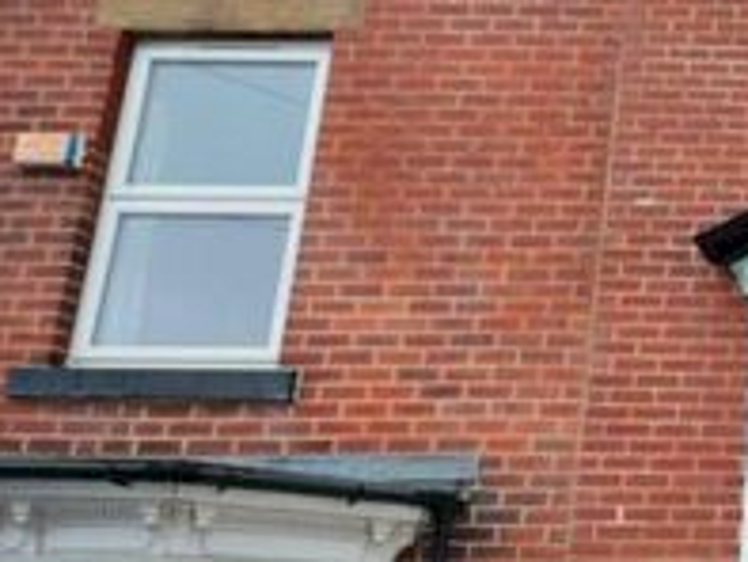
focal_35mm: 59
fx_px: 1272
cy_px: 399
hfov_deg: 26.1
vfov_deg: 24.7
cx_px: 1056
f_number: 5
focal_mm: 11.5
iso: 400
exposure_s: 1/100
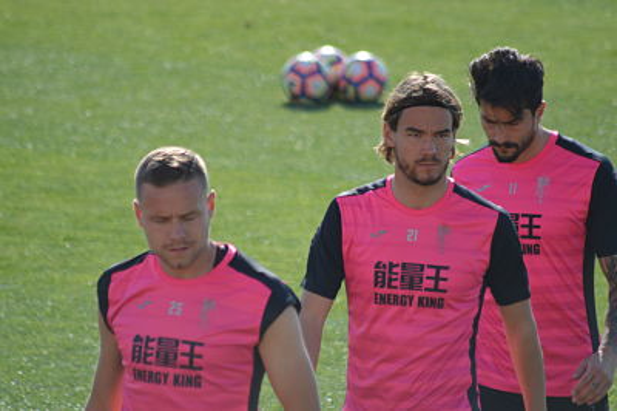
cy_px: 206
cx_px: 308
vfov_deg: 3.0
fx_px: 7706
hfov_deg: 4.6
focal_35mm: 450
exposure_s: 1/1250
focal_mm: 300
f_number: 5.6
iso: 400
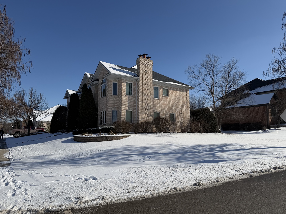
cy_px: 107
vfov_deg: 56.8
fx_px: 198
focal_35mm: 24
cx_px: 143
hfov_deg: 71.6
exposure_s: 1/10309
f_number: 1.78
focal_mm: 6.76
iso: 80
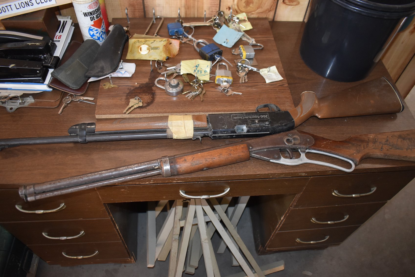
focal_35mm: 27
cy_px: 138
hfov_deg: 67.3
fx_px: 311
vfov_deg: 48.0
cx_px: 208
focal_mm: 18
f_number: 3.5
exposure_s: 1/60
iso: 1400
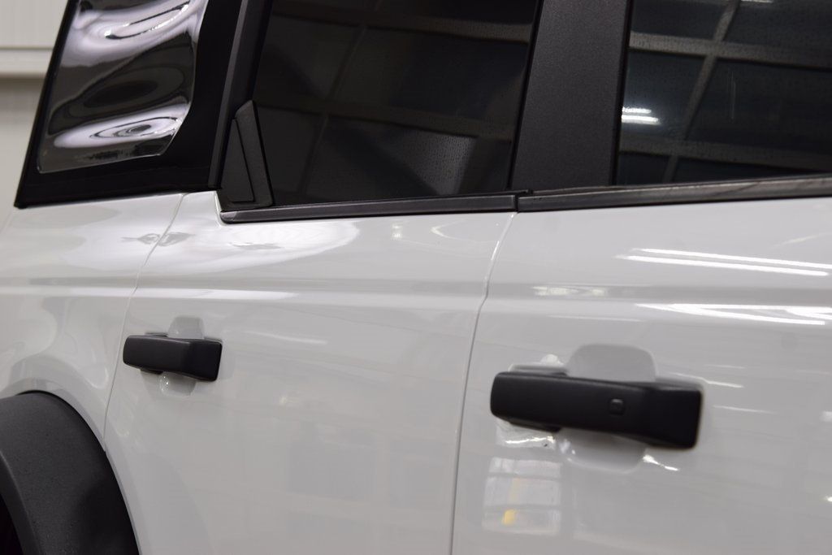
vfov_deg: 17.5
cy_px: 278
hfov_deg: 26.0
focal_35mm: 78
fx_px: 1803
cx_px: 416
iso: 400
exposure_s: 1/20
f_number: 6.3
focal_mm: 52
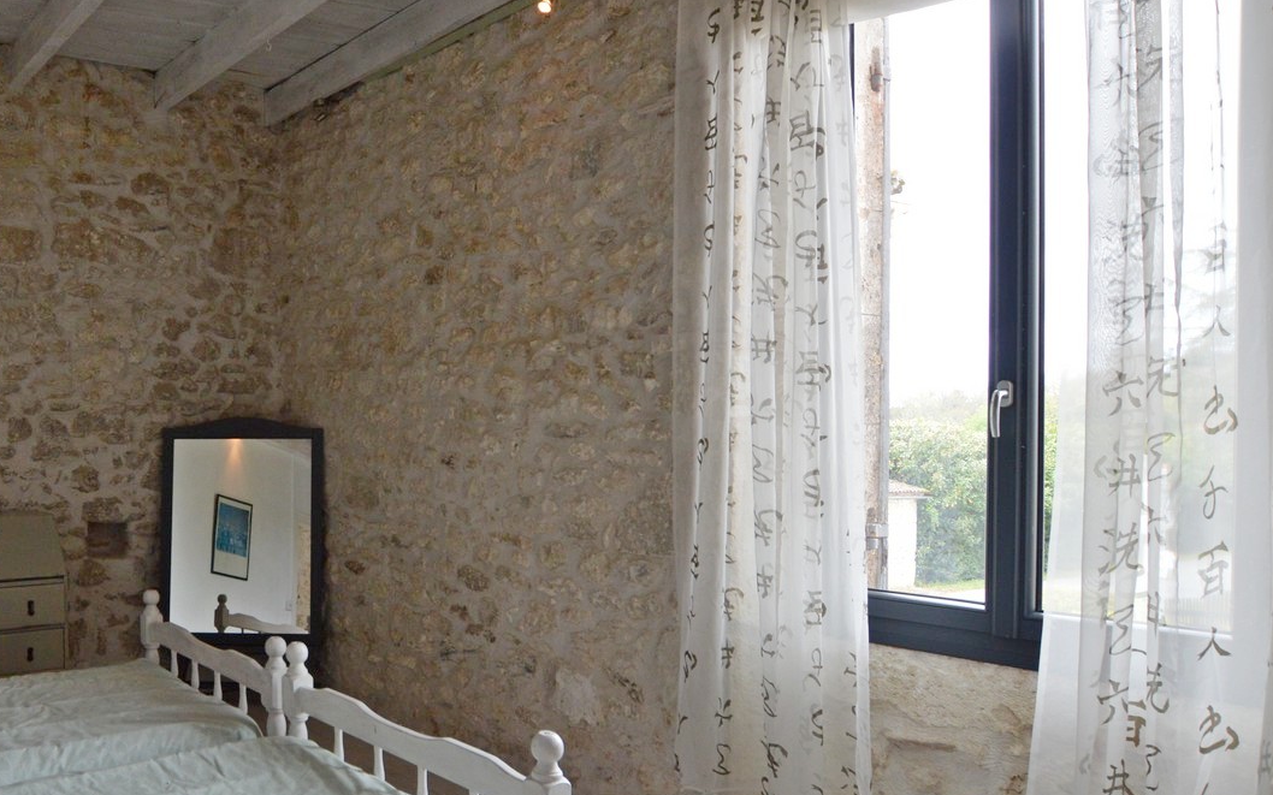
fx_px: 902
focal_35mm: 26
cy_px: 465
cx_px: 277
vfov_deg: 47.4
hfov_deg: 64.9
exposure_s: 1/100
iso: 400
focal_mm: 10
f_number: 5
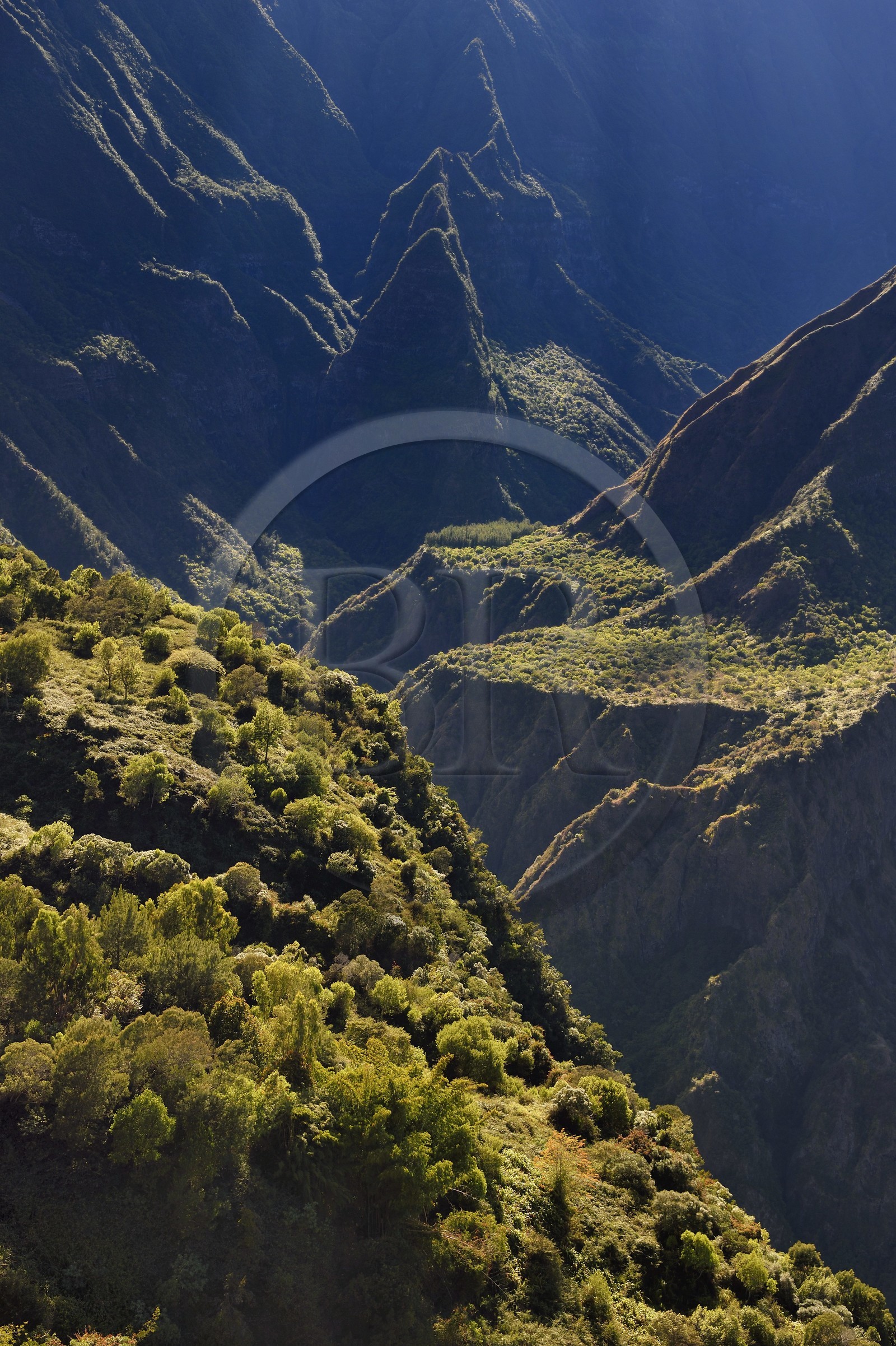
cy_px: 673
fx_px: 1868
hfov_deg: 27.0
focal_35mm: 50
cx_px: 448
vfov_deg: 39.6
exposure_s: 1/250
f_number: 8
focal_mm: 50
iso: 200
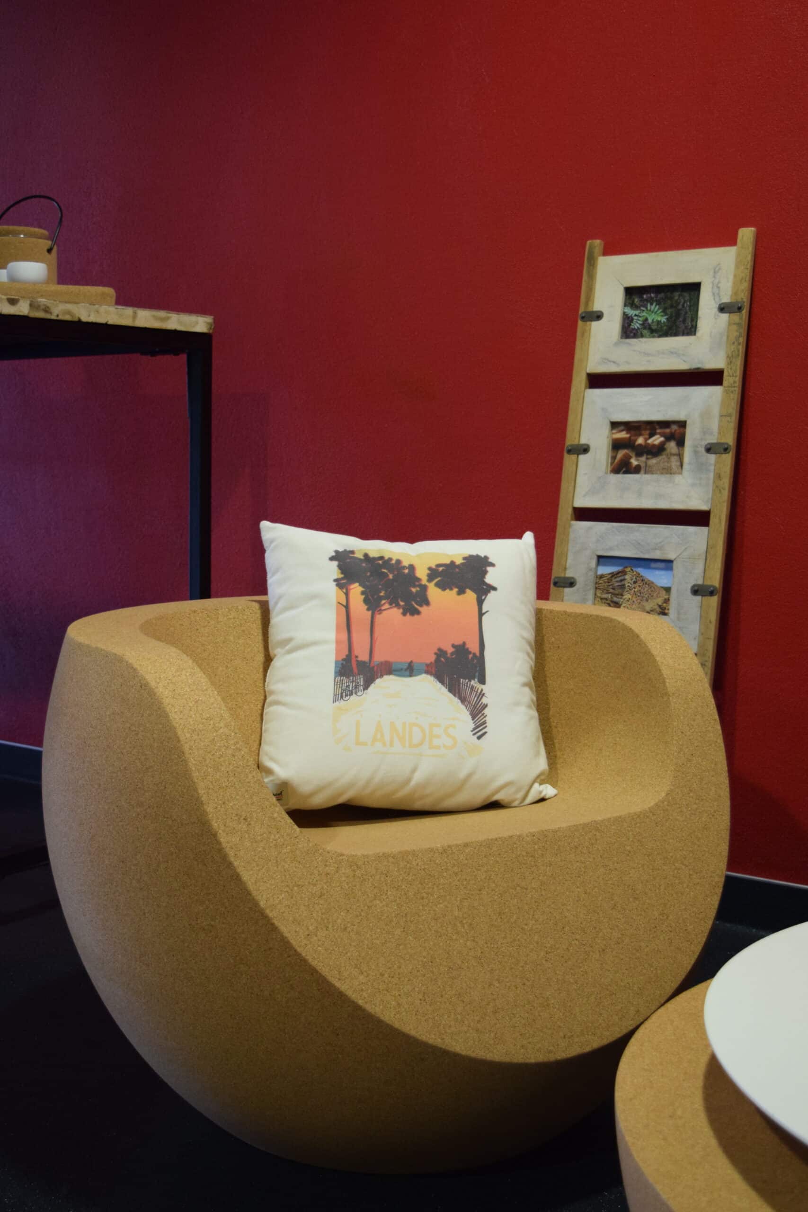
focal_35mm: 45
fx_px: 1515
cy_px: 606
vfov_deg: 43.6
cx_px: 404
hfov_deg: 29.9
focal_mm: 30
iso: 1600
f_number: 4.2
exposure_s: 1/60
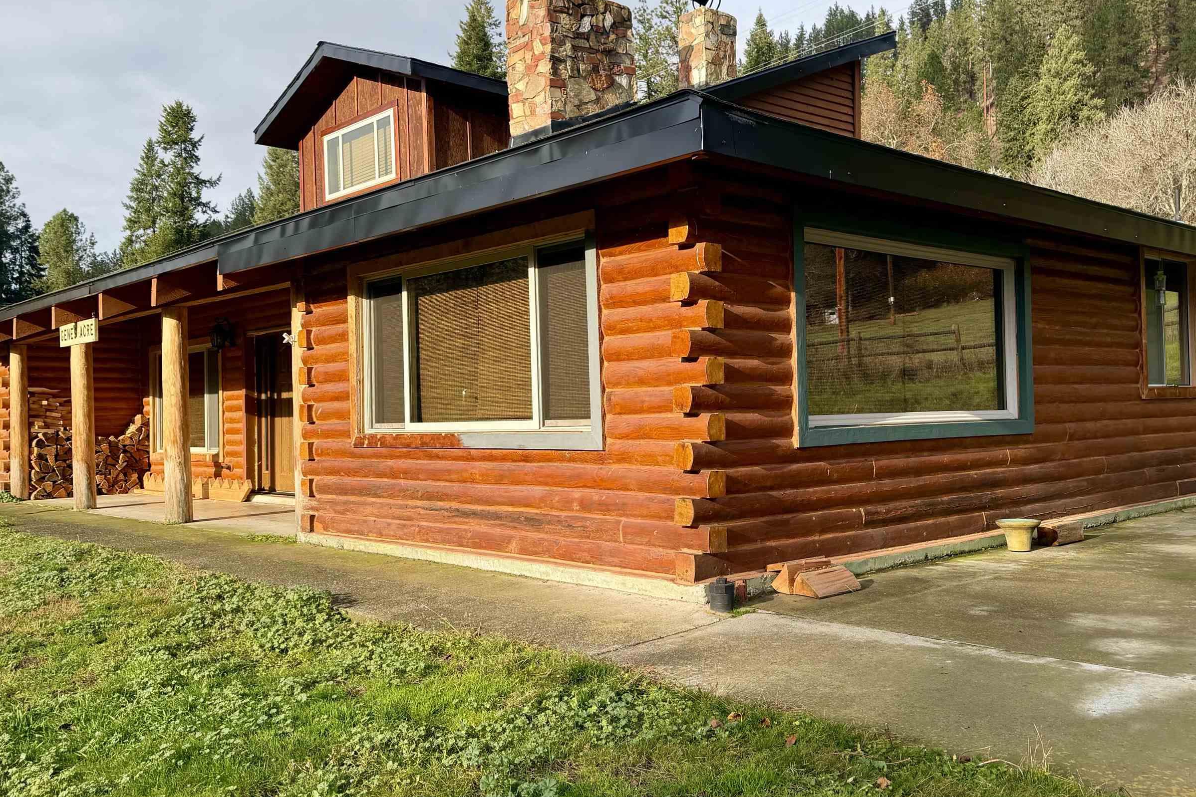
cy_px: 397
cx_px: 646
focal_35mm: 32
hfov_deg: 58.6
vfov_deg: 41.1
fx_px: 1063
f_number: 1.78
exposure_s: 1/2445
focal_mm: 6.76
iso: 80
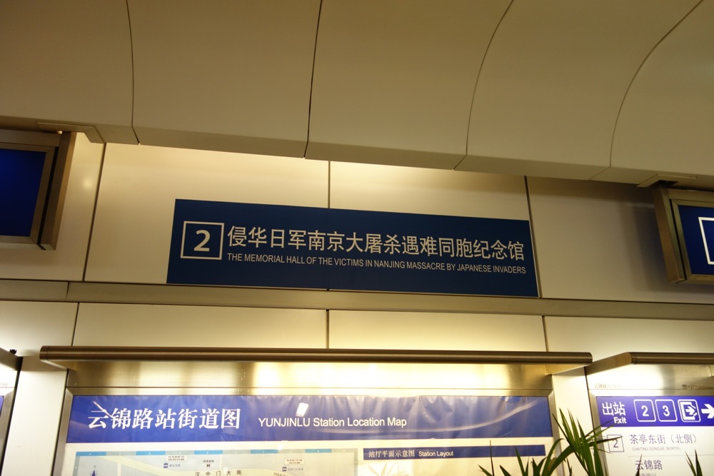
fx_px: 555
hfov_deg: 65.5
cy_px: 238
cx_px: 357
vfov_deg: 46.4
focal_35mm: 28
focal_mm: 10.4
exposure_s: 1/30
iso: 250
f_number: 1.8
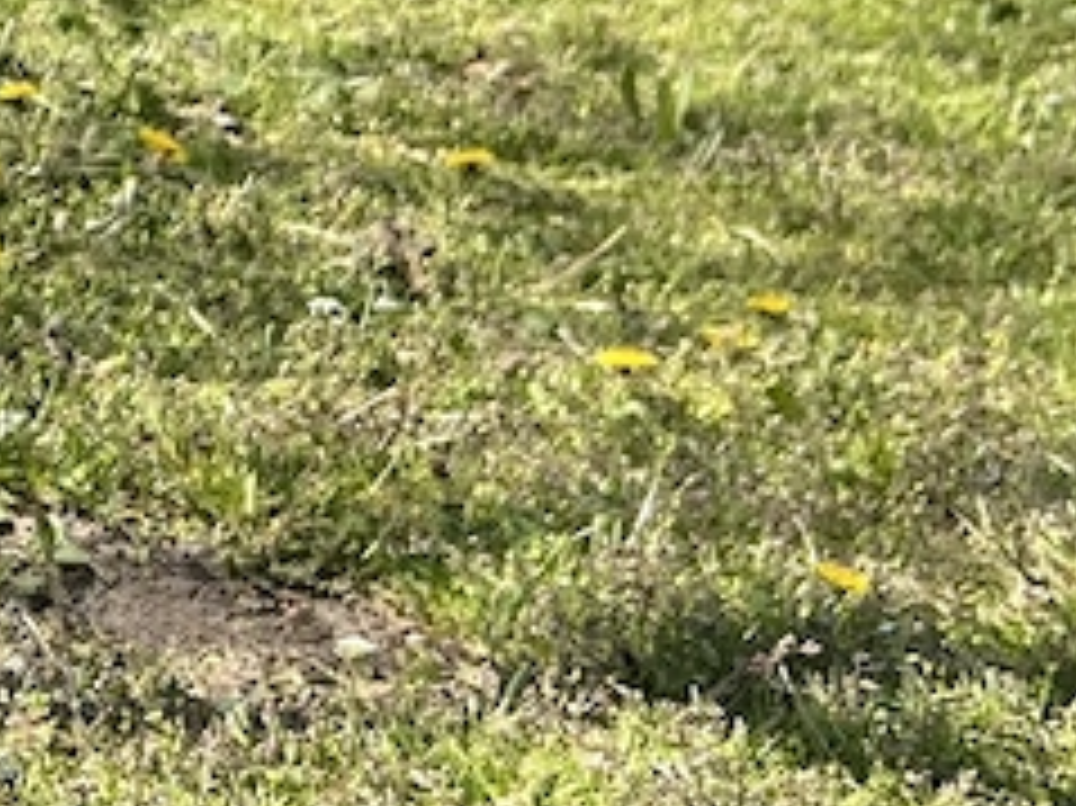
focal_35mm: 109
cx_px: -837
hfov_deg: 15.6
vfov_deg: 13.1
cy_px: -270
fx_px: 3386
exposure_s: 1/2045
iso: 50
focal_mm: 5.7
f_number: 1.5
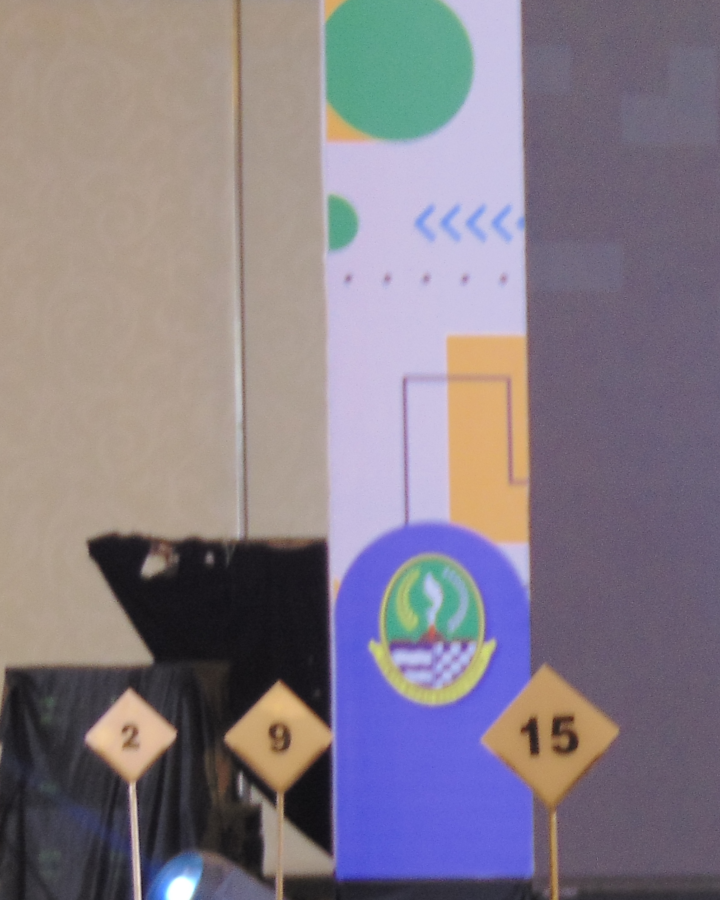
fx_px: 11026
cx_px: 1096
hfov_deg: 3.7
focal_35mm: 414
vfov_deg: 4.7
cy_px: 834
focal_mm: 29.5
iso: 80
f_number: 4
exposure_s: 1/4
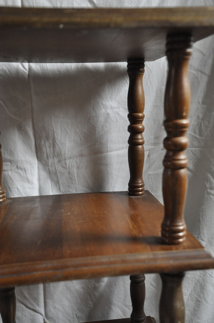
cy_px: 162
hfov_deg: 34.1
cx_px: 107
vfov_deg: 49.6
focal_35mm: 39
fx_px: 349
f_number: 3.8
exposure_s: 1/40
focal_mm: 26
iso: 1600
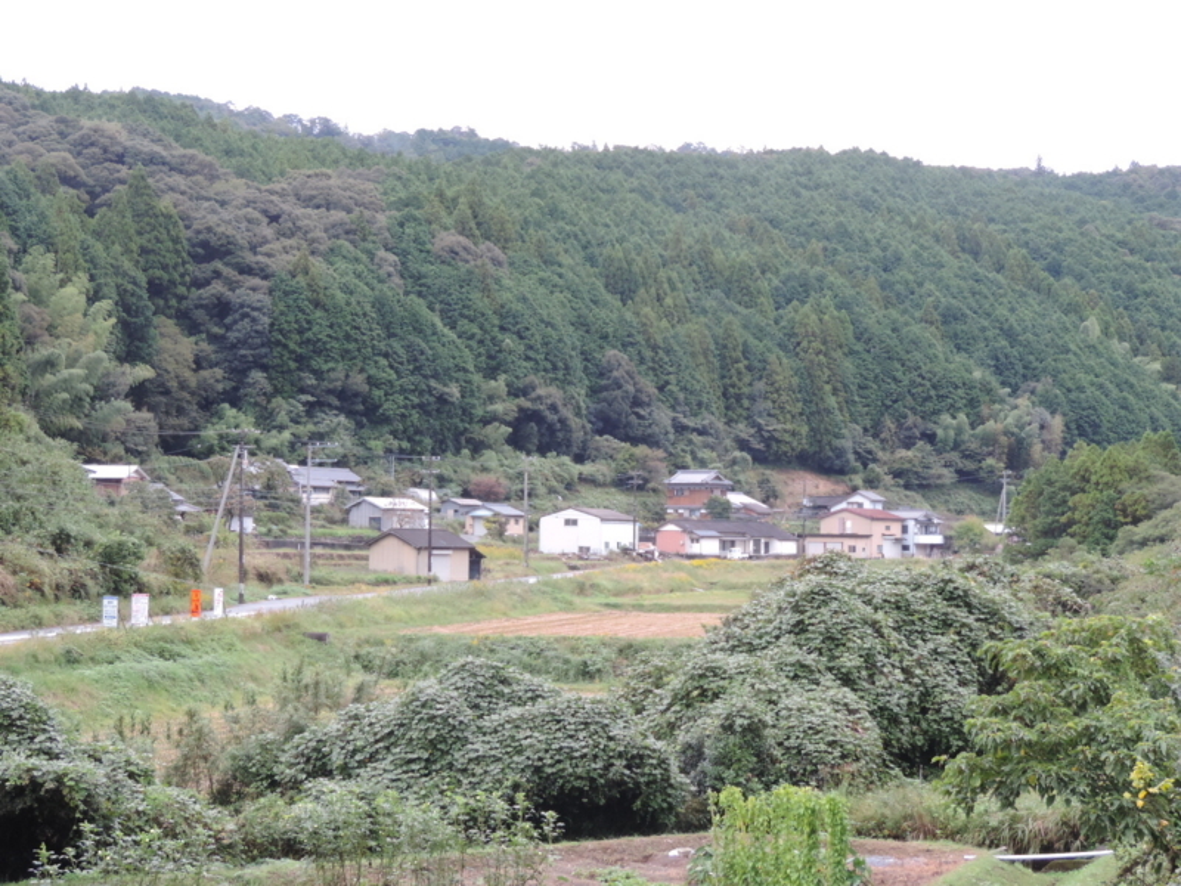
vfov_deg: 19.6
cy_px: 443
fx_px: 2559
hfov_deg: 26.0
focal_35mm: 75
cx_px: 590
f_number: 3.9
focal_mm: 13.3
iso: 250
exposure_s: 1/100
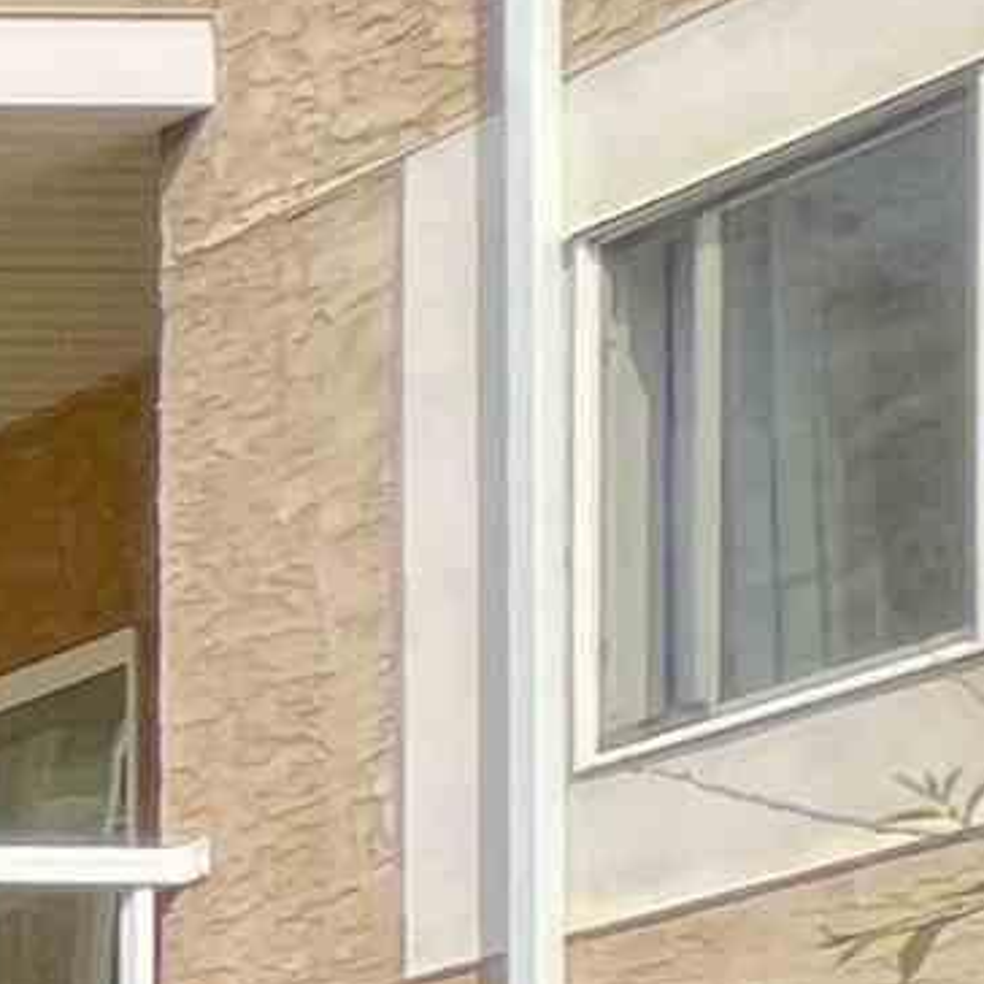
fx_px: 3120
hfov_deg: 8.1
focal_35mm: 97
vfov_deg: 15.8
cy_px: 1669
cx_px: -2974
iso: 32
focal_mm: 1.57
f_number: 1.8
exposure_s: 1/464
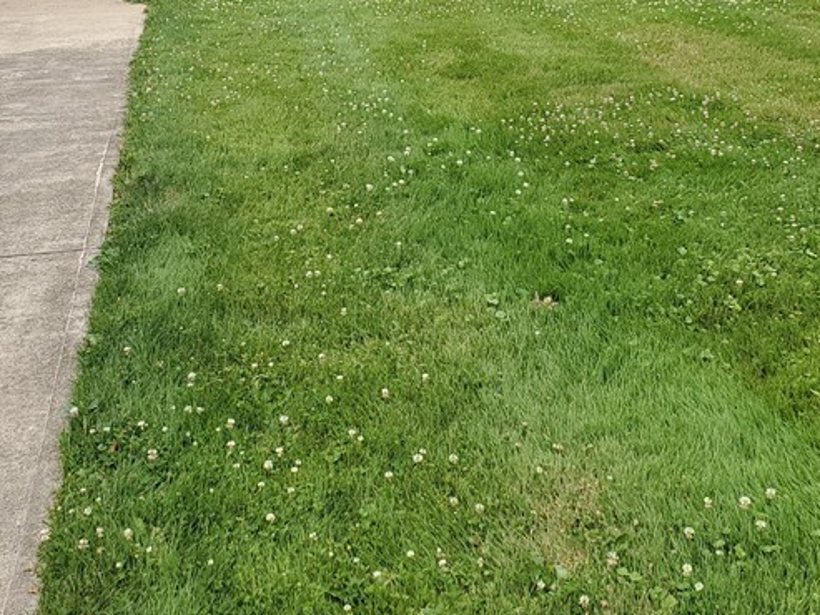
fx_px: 1279
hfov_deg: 35.5
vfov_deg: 25.6
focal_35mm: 54
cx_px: 452
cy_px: -5
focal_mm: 4.3
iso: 50
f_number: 2.4
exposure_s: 1/376
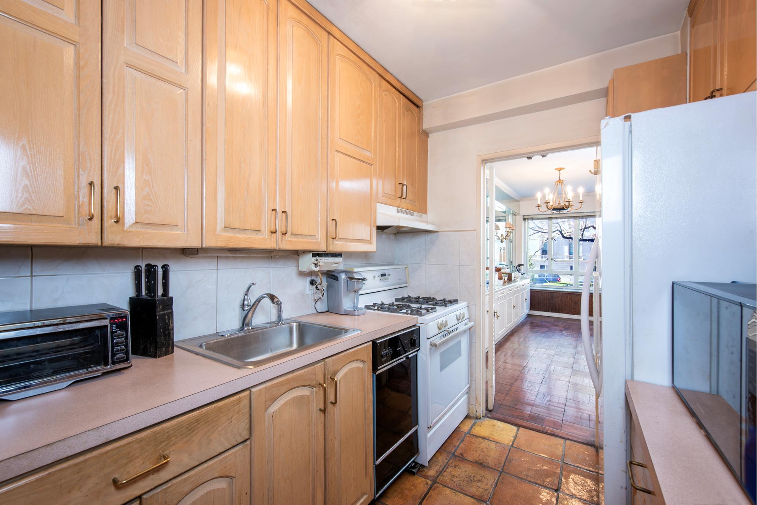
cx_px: 378
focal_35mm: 15
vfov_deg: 77.4
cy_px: 252
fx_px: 315
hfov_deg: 100.4
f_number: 11
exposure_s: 1/1.25
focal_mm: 15
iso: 160
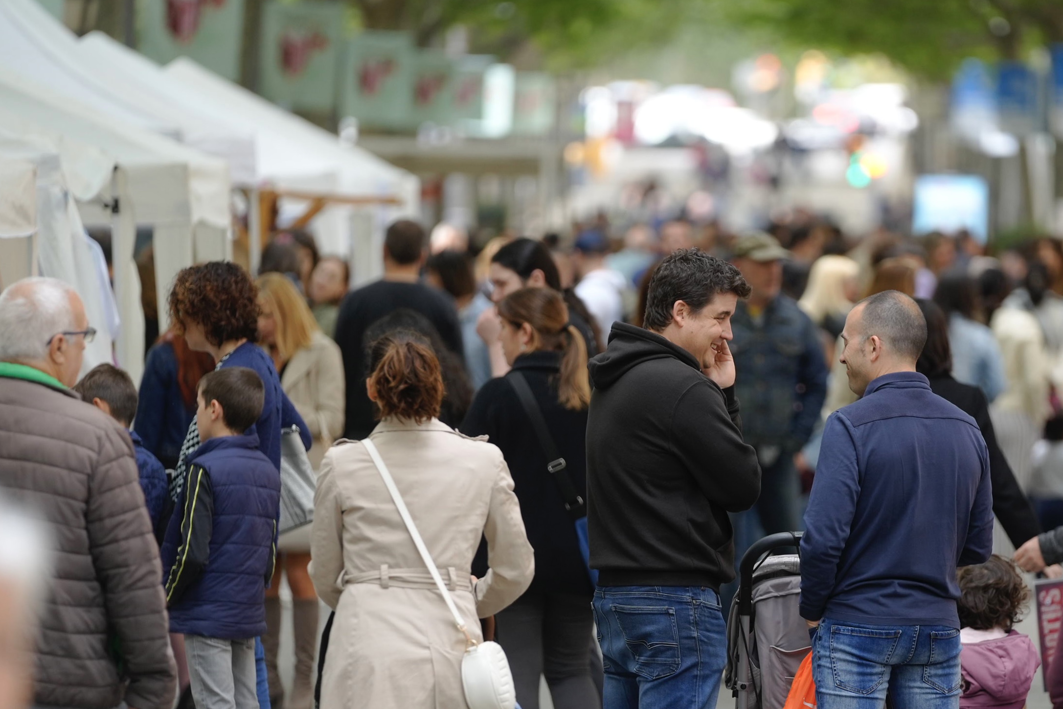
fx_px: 9034
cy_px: 480
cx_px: 749
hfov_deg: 6.7
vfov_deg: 4.5
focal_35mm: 306
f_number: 2.8
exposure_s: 1/250
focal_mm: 198
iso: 200
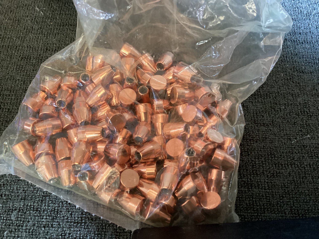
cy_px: 120
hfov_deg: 58.3
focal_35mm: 31
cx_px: 160
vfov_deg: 45.4
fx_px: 286
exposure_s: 1/25
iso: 400
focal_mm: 3.3
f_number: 2.4
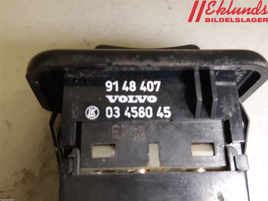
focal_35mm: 26
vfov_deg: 53.1
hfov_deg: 67.3
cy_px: 100
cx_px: 134
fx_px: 201
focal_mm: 3.93
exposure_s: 1/50
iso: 125
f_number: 1.7
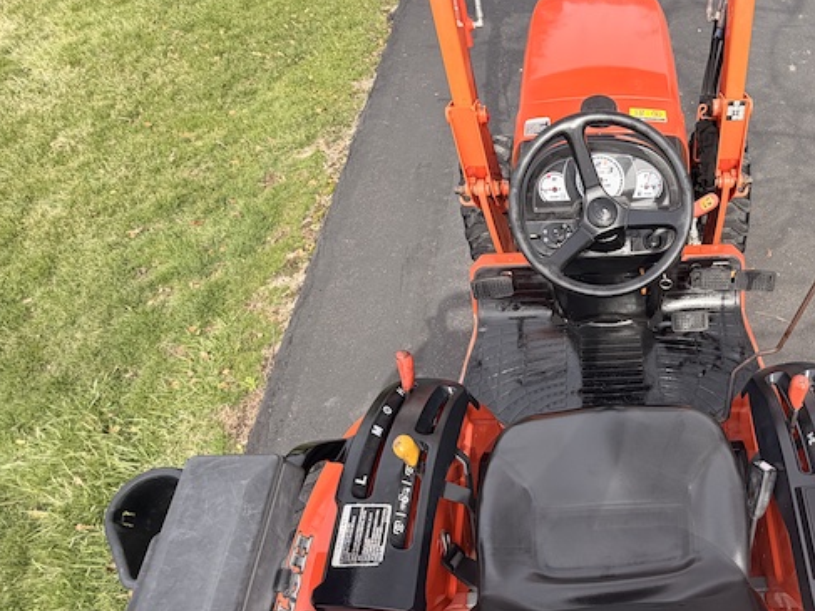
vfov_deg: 58.3
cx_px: 638
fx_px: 541
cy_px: 372
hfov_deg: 67.8
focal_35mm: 23
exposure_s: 1/502
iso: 50
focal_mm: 2.22
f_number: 2.2
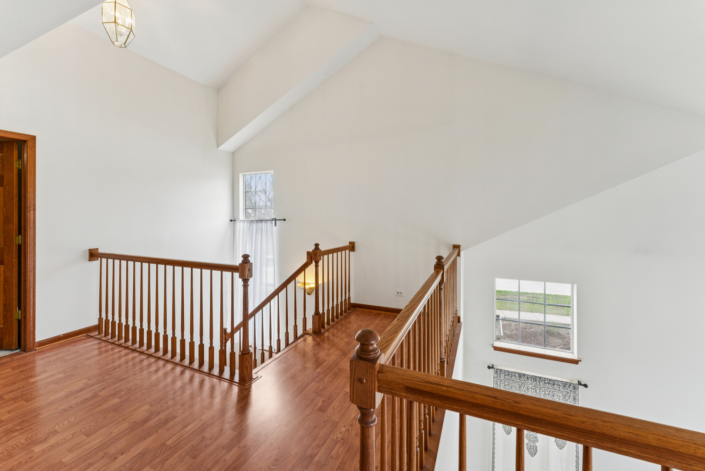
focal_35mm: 14
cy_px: 236
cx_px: 352
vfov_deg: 81.2
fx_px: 274
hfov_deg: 104.2
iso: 400
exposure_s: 1/10
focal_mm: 14
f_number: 13
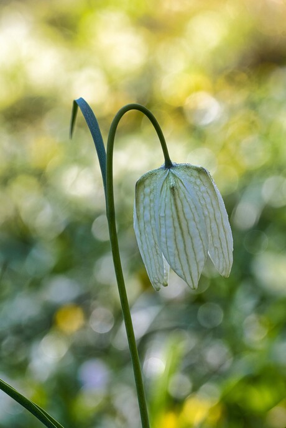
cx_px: 143
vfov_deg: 15.2
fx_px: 1609
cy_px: 214
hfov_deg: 10.2
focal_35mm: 135
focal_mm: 90
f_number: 6.3
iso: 100
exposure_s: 1/125
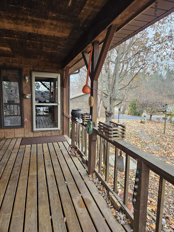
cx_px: 87
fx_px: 154
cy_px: 116
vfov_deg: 73.9
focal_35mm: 23
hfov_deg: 58.9
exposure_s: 1/180
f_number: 1.8
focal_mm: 5.4
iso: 125
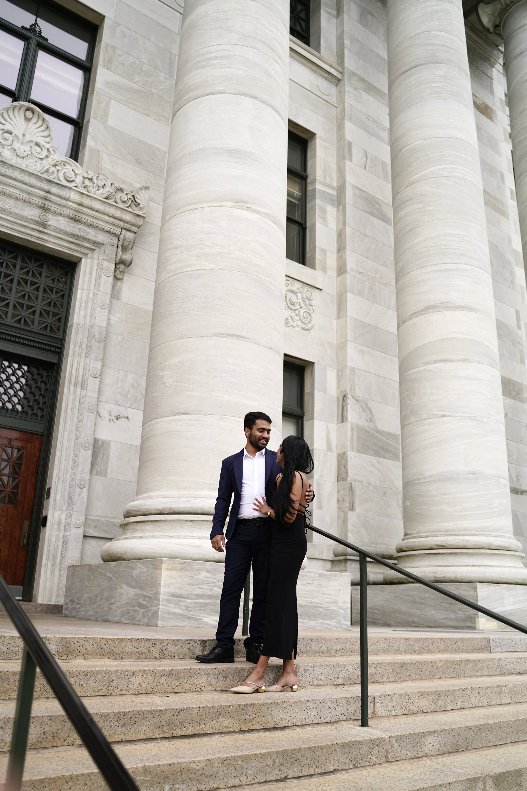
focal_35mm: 31
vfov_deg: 60.3
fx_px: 680
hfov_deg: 42.3
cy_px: 396
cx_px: 264
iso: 100
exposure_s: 1/1000
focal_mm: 31
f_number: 2.8
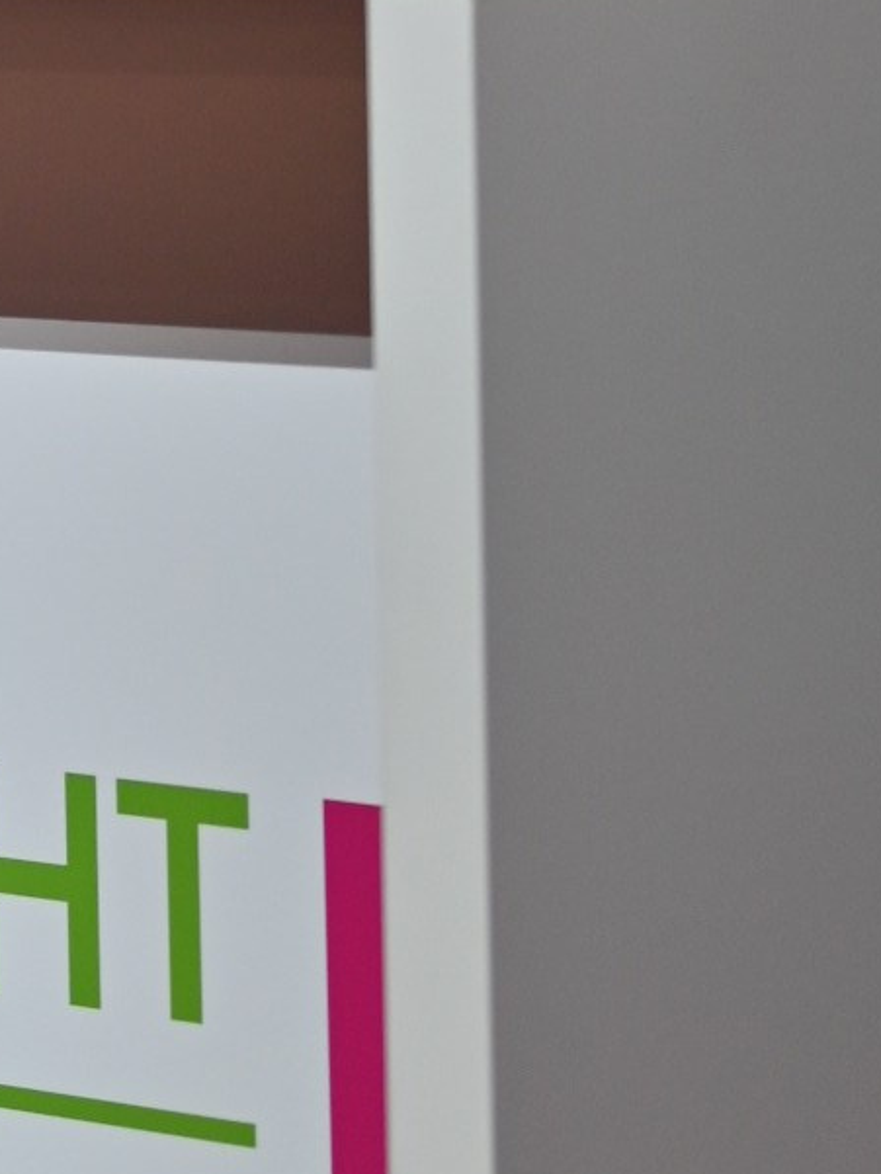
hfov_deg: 6.0
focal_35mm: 242
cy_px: -313
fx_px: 8209
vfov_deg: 8.1
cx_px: -1014
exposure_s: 1/400
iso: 160
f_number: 1.8
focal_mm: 50
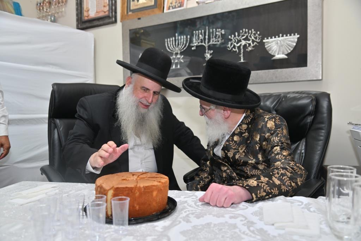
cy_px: 120
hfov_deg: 60.3
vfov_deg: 42.3
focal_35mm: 31
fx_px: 311
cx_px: 180
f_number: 4
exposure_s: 1/200
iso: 640
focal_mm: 31
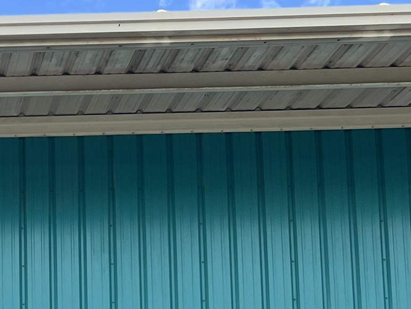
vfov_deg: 13.4
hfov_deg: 17.4
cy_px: 490
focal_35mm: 103
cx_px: -178
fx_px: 1223
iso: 50
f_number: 1.5
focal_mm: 5.7
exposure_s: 1/1038
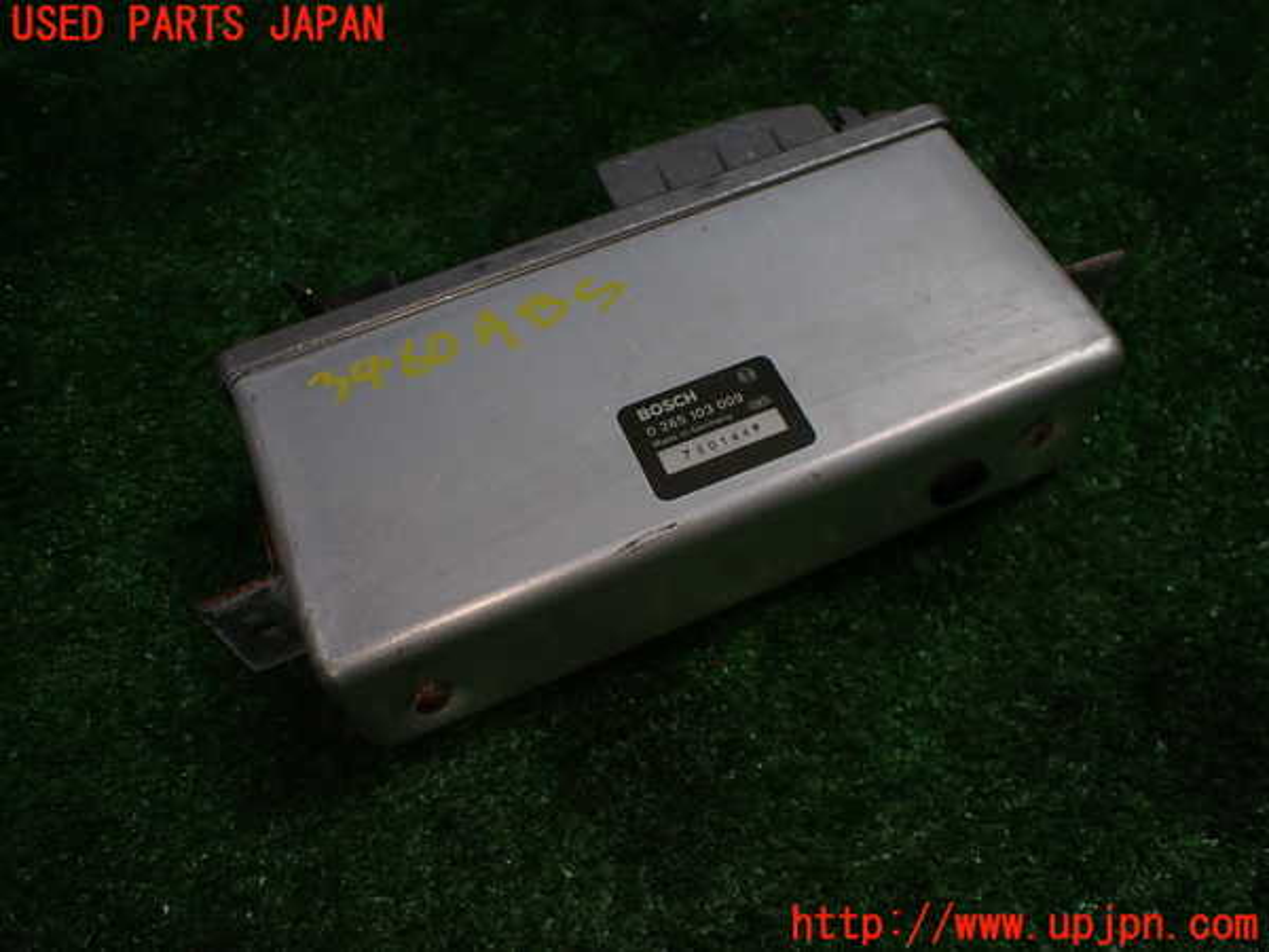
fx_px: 1100
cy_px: 476
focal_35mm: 30
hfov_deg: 60.0
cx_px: 634
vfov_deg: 46.8
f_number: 2.3
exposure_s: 1/125
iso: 160
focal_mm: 5.4
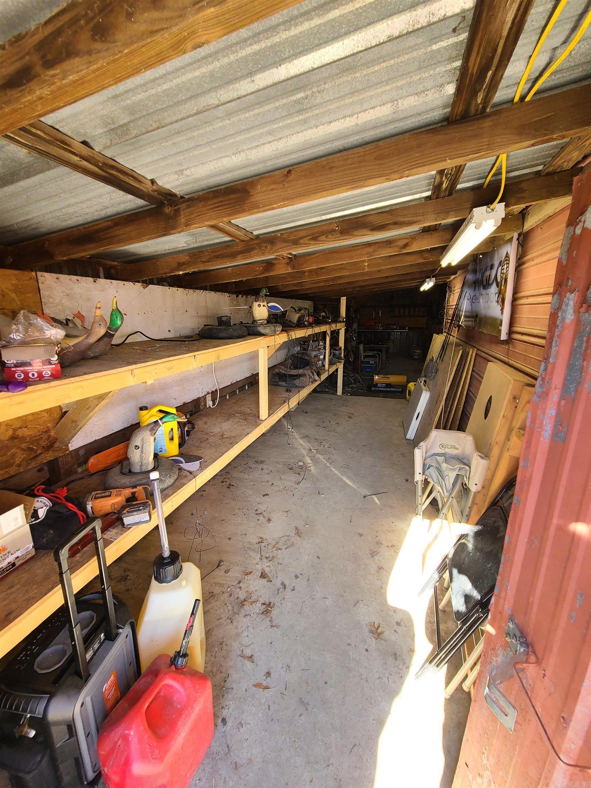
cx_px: 296
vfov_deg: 106.2
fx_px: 296
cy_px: 394
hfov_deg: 89.9
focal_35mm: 13
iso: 160
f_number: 2.2
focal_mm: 2.2
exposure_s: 1/60
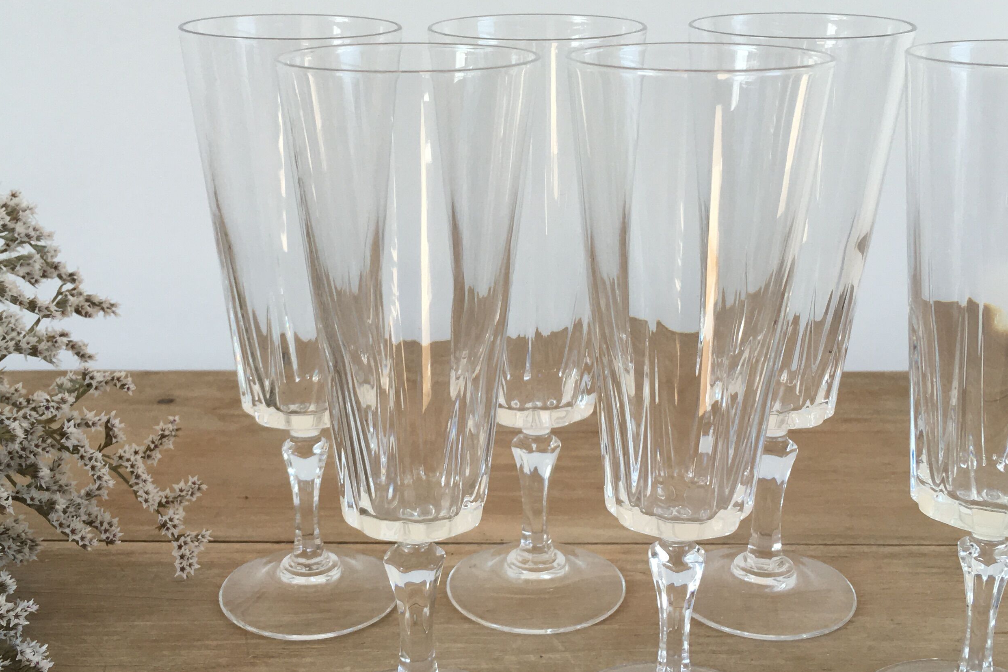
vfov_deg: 27.5
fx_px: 1372
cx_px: 486
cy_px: 324
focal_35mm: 49
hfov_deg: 40.3
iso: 40
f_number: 2.2
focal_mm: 4.15
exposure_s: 1/100
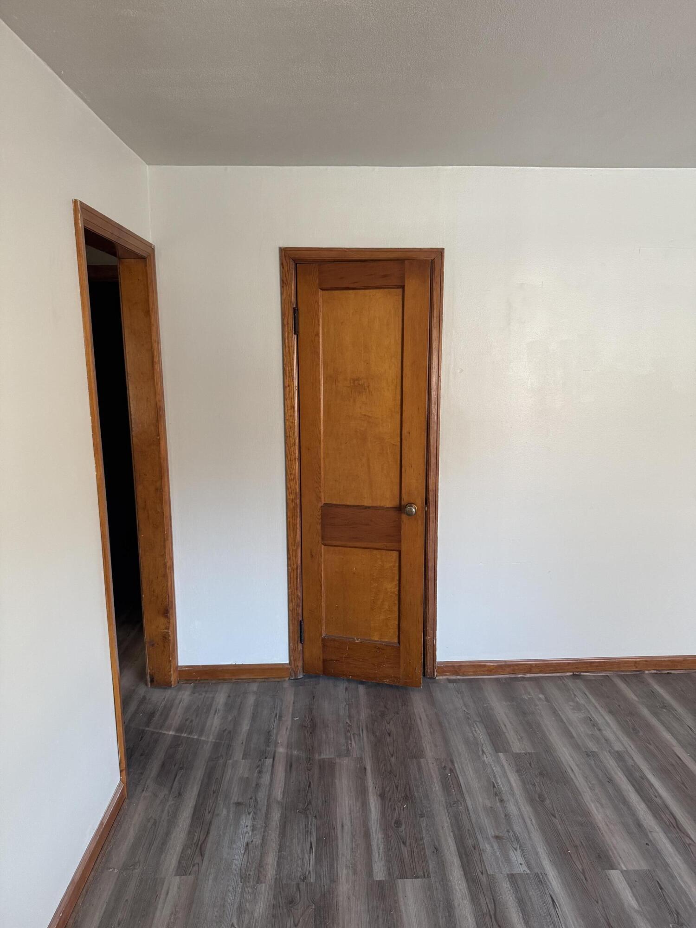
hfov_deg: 56.8
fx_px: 643
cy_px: 464
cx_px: 348
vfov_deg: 71.6
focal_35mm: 24
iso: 250
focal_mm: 6.76
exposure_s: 1/60
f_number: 1.78
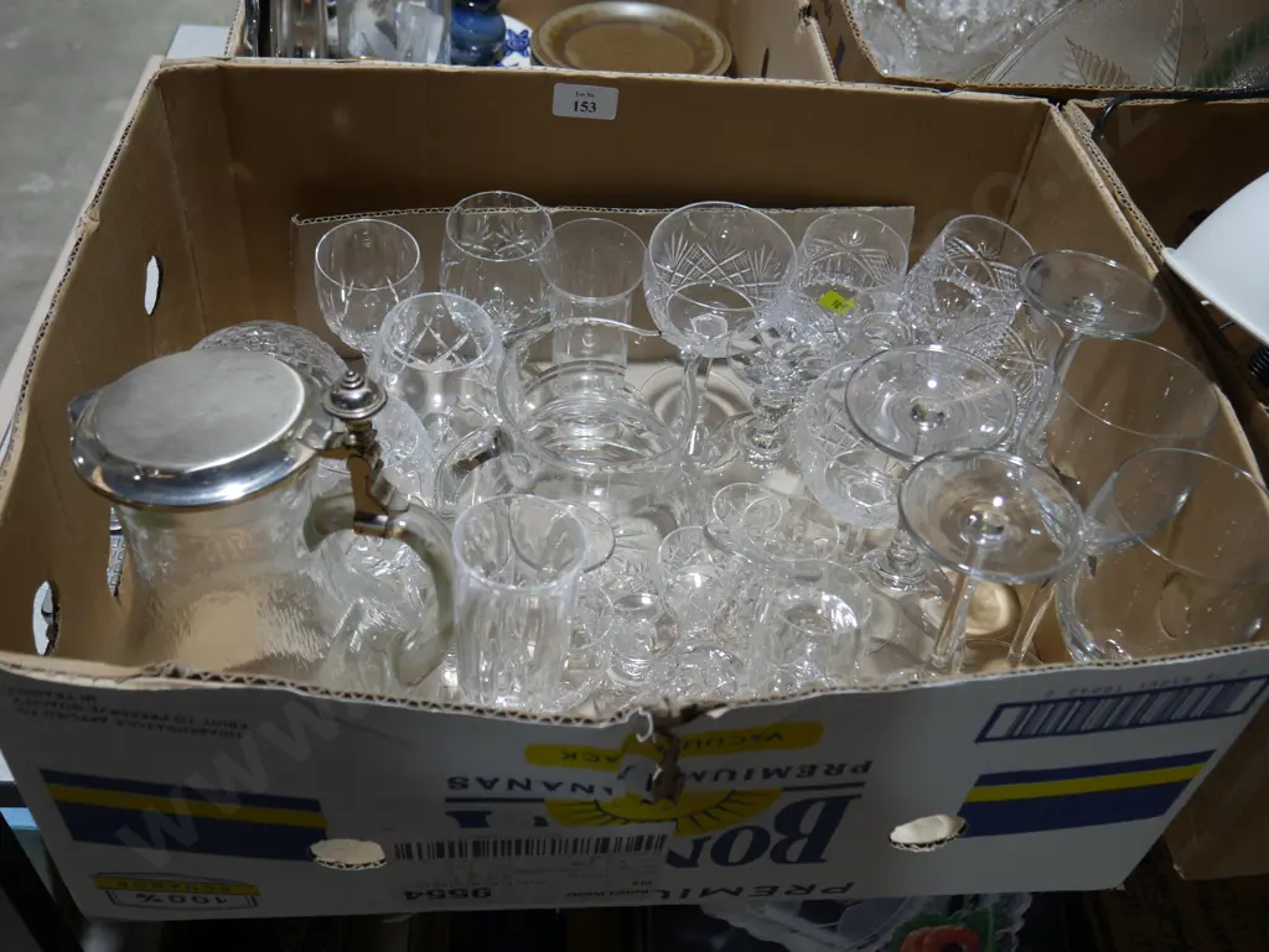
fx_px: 1247
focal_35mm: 34
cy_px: 476
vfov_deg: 41.8
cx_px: 634
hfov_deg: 53.9
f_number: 4
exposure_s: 1/100
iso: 200
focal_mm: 17
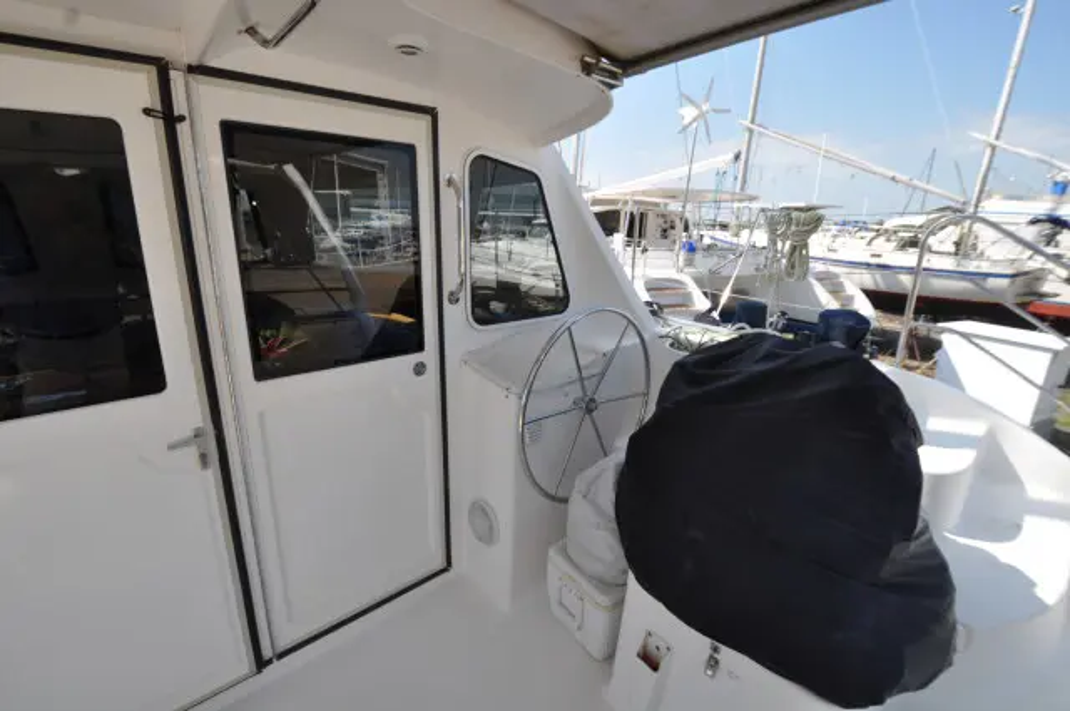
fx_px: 445
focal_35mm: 15
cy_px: 356
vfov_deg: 77.2
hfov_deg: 100.5
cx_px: 535
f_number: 8
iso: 200
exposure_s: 1/250
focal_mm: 10
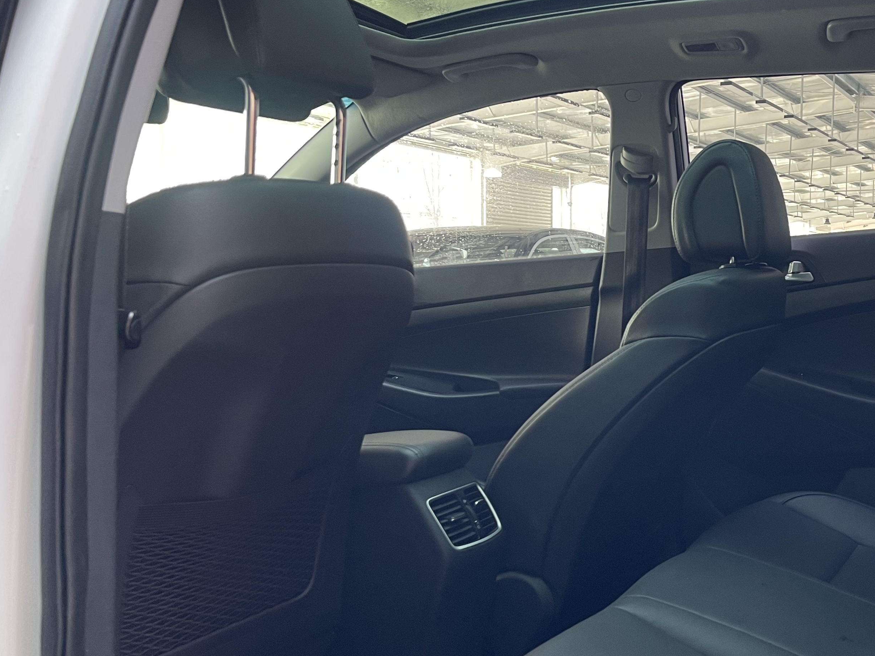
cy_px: 332
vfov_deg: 33.6
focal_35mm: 43
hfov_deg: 42.7
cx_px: 642
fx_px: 1087
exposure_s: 1/50
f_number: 1.6
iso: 125
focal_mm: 5.1
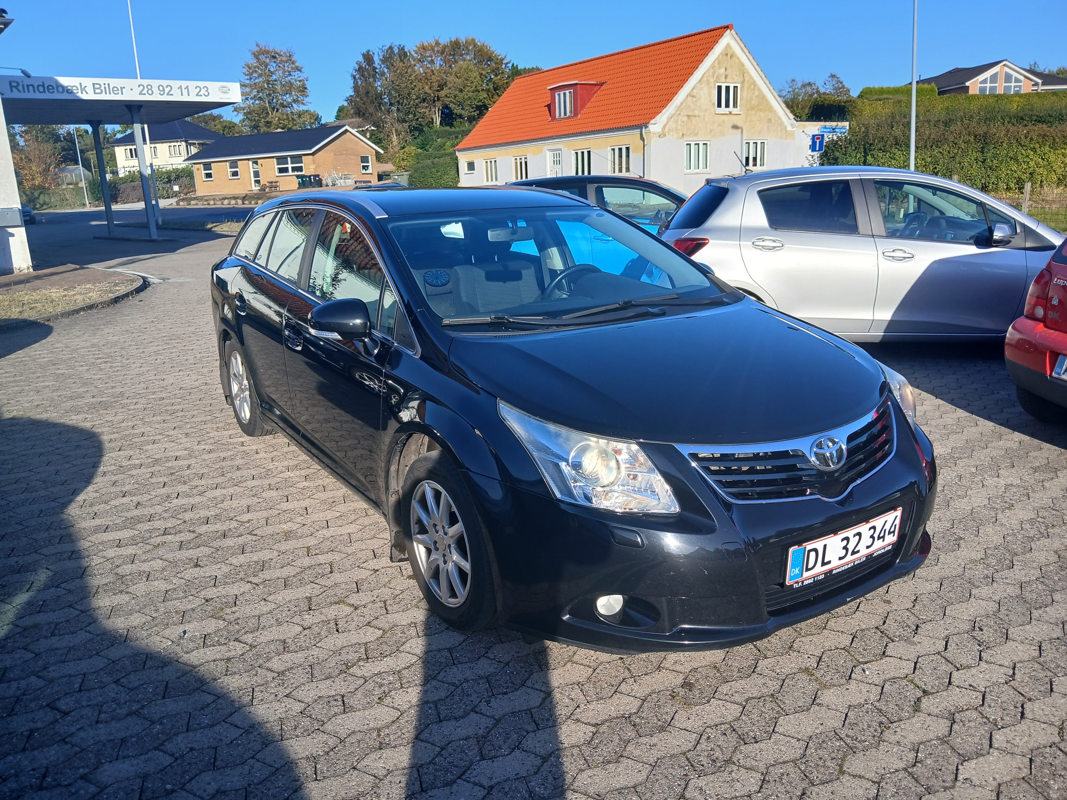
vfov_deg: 53.1
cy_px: 400
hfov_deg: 67.3
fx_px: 801
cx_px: 534
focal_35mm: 26
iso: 20
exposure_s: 1/446
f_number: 1.8
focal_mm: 3.98
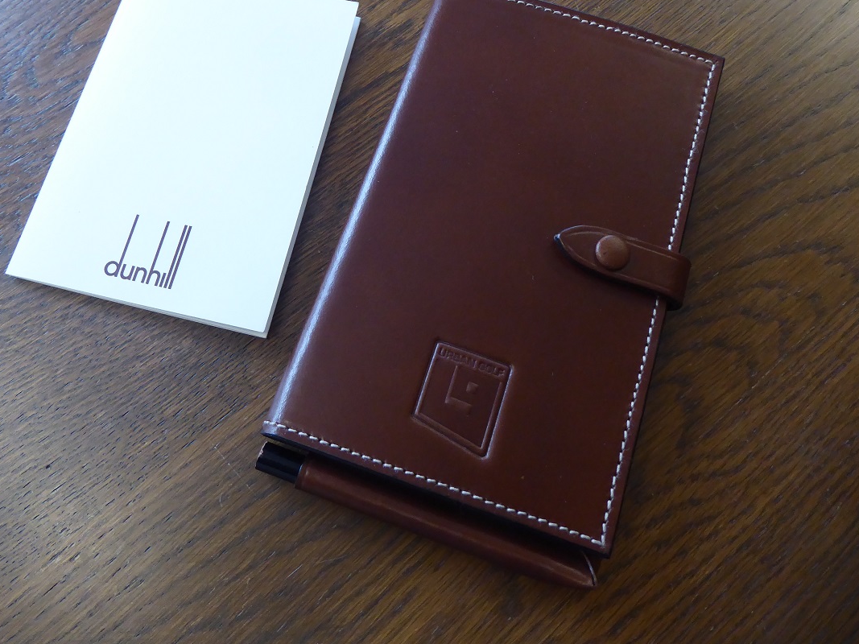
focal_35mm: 30
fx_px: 744
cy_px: 270
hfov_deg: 59.9
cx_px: 390
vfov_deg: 46.6
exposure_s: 1/60
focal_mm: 4.3
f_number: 3.3
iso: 320
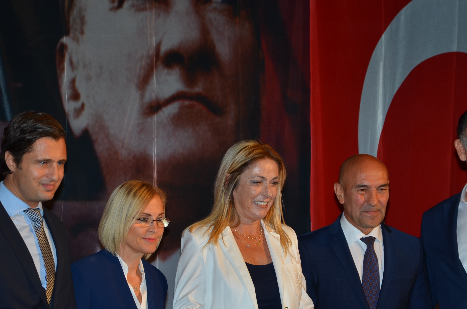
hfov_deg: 8.5
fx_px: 3143
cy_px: 200
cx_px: 247
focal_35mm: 243
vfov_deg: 5.6
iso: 100
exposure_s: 1/60
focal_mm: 105
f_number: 5.6
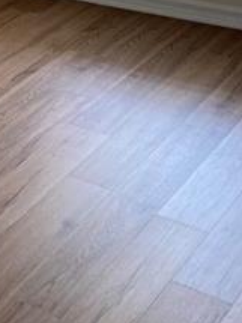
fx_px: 868
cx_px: -116
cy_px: -80
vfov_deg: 19.7
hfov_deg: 14.8
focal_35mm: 93
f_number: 1.8
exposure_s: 1/106
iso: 125
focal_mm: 4.25
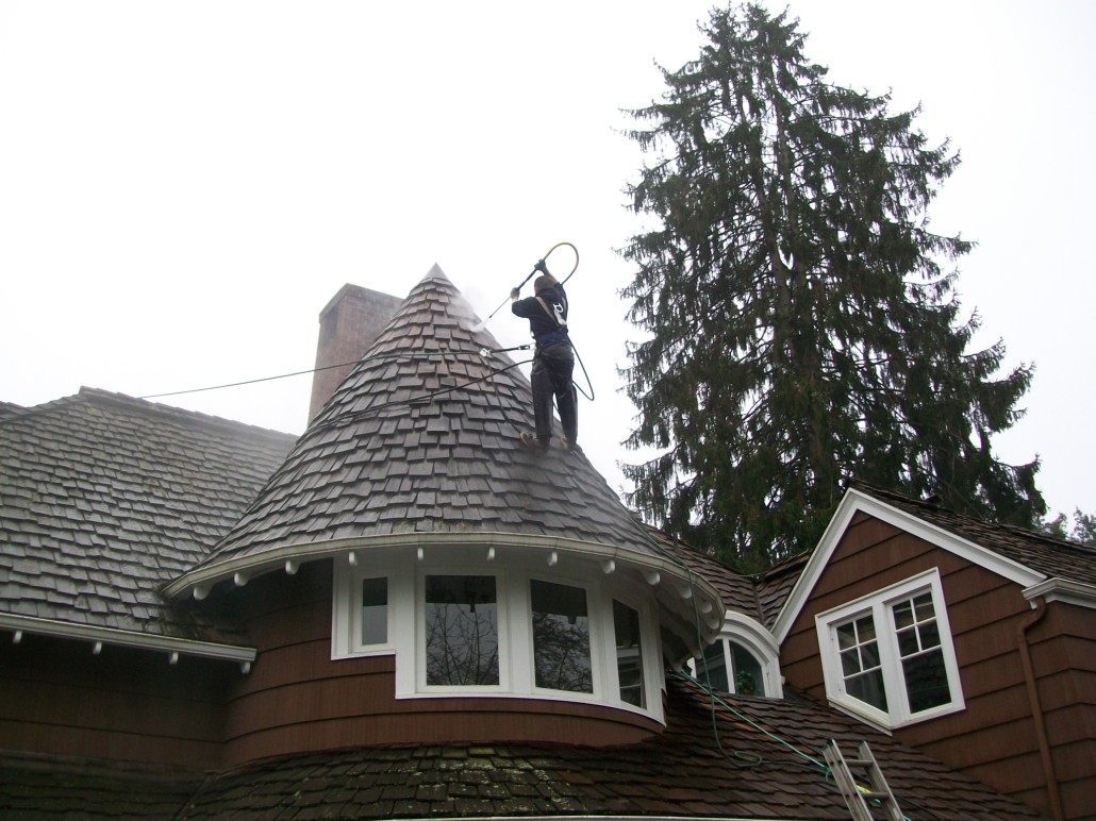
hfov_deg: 51.4
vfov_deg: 39.6
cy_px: 410
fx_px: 1140
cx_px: 548
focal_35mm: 36
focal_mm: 6
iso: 64
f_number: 2.7
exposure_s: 1/125
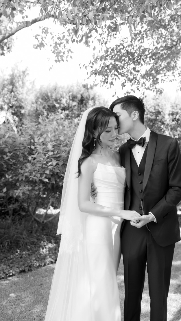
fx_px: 299
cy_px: 167
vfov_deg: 56.6
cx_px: 104
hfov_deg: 33.7
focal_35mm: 35
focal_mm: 31
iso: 250
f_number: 2.8
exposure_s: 1/320
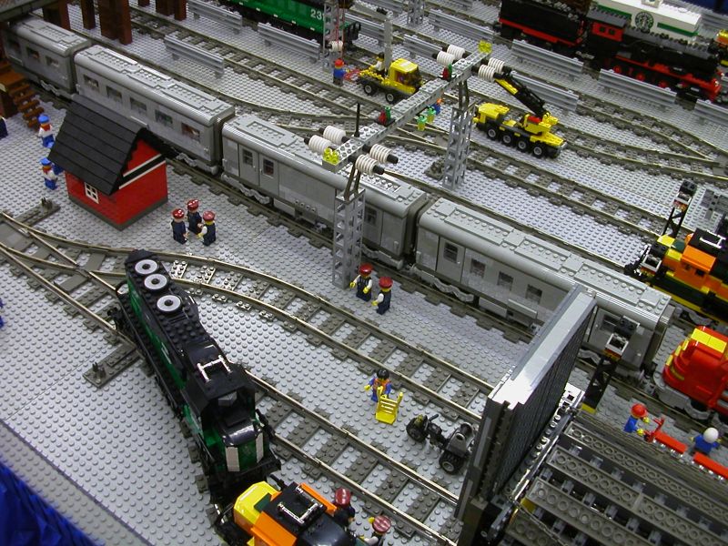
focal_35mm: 37
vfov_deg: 38.7
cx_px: 364
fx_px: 778
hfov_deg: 50.1
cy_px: 273
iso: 100
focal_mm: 5.6
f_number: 2.7
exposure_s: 1/12.9
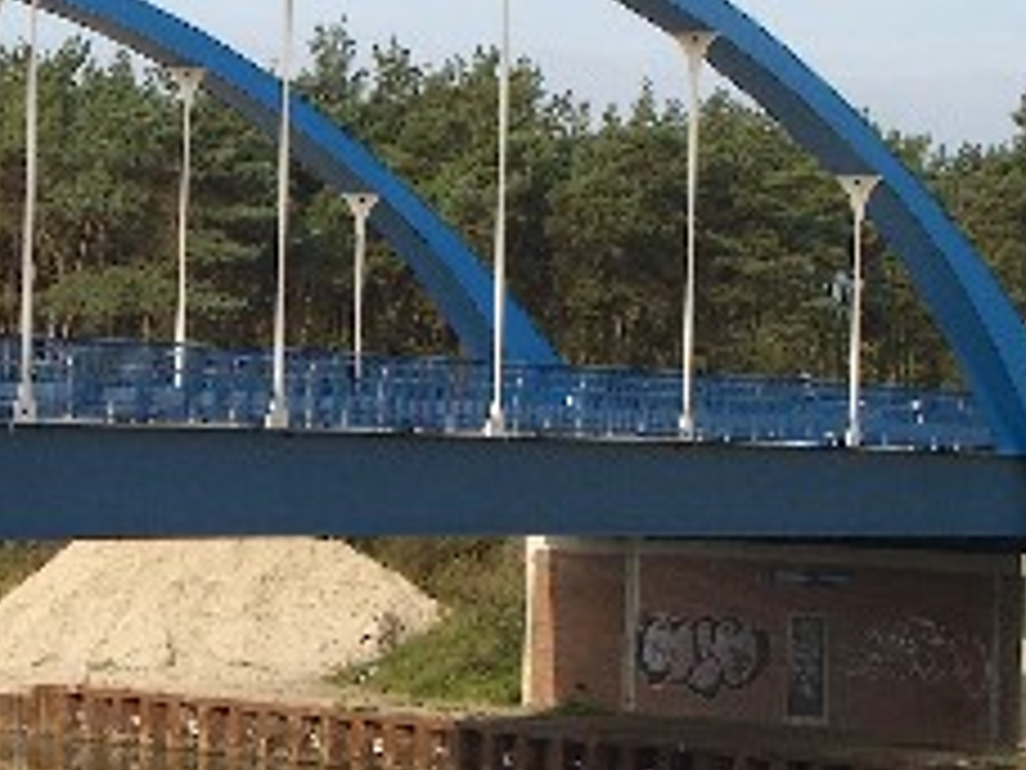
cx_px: 79
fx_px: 6076
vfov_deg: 7.2
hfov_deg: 9.6
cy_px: 403
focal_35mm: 205
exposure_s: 1/250
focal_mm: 16.6
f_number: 6
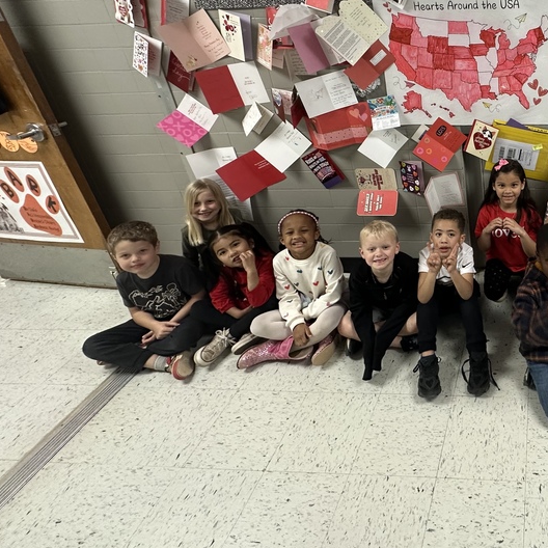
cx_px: 519
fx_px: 430
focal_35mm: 24
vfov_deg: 62.4
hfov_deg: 54.2
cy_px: 159
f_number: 2.2
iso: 200
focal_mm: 2.22
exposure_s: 1/60
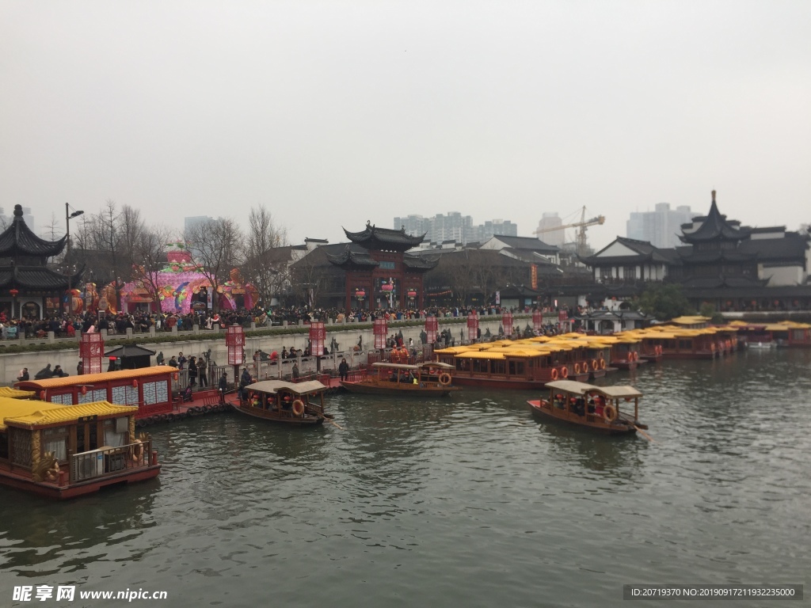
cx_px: 406
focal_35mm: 29
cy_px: 304
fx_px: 679
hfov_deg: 61.7
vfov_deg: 48.2
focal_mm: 4.15
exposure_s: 1/335
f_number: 2.2
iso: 32
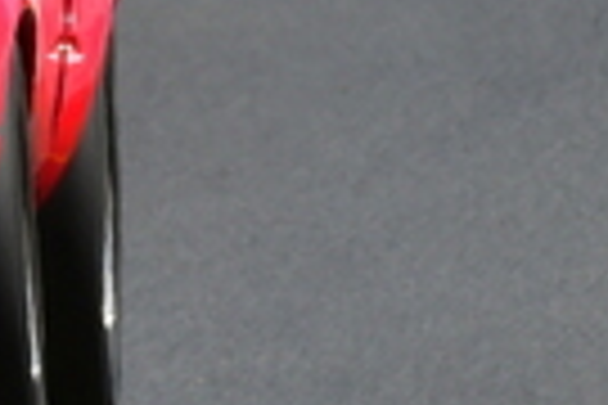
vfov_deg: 0.3
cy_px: -443
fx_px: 74846
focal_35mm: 4432
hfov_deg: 0.5
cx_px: -662
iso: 320
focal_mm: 500
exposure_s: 1/500
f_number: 11
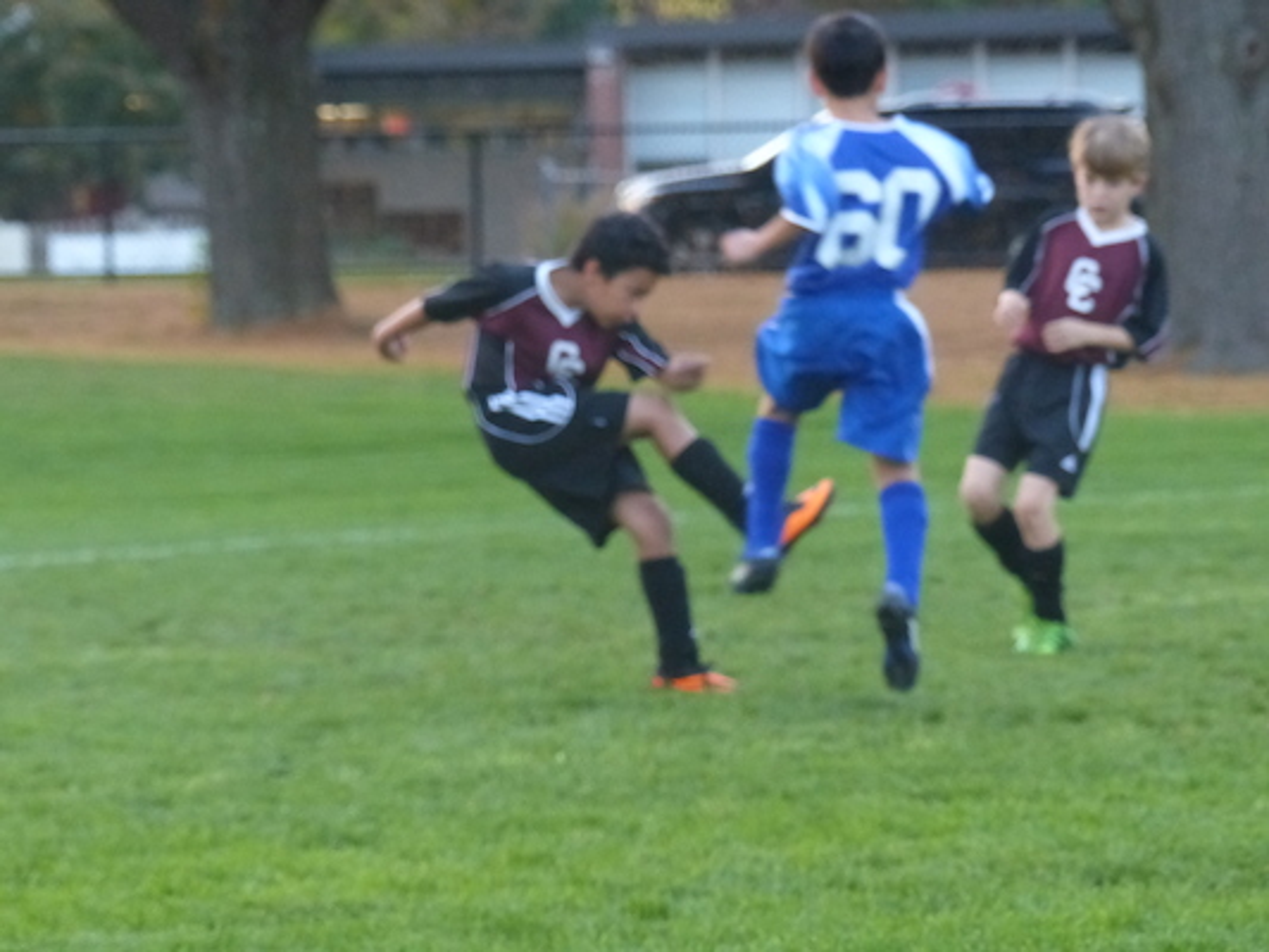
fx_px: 10047
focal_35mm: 274
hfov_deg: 7.2
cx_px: 634
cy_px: 476
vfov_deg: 5.4
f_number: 2.8
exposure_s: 1/125
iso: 800
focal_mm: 49.2
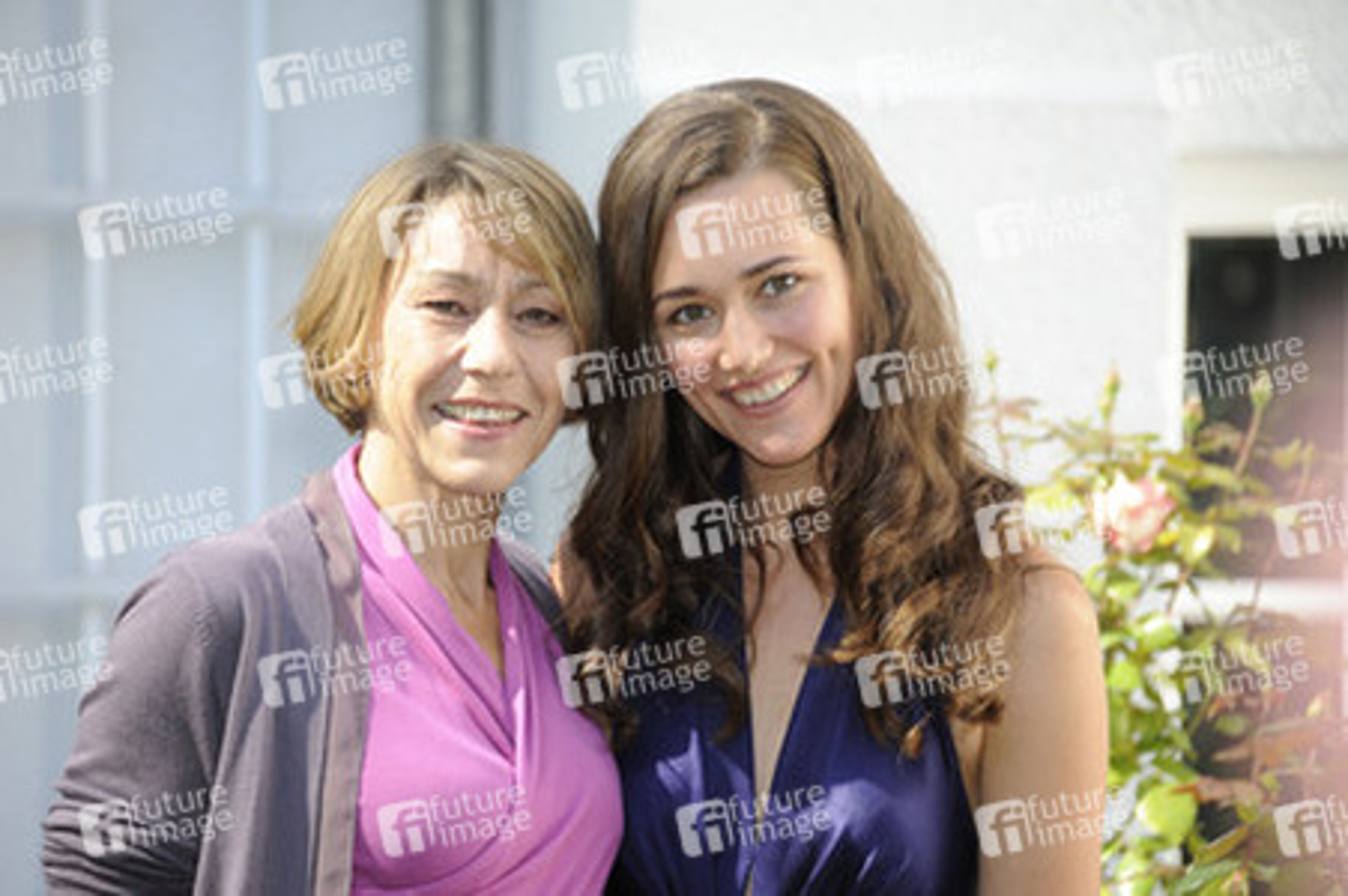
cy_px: 448
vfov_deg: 4.6
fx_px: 11225
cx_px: 674
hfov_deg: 6.9
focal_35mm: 300
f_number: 6.3
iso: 400
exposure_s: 1/160
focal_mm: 300
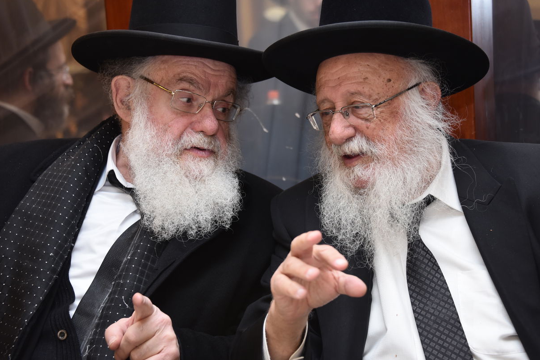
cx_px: 288
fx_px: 1215
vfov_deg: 16.8
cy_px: 157
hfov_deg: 25.1
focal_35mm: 81
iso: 1250
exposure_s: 1/80
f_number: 5
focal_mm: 70
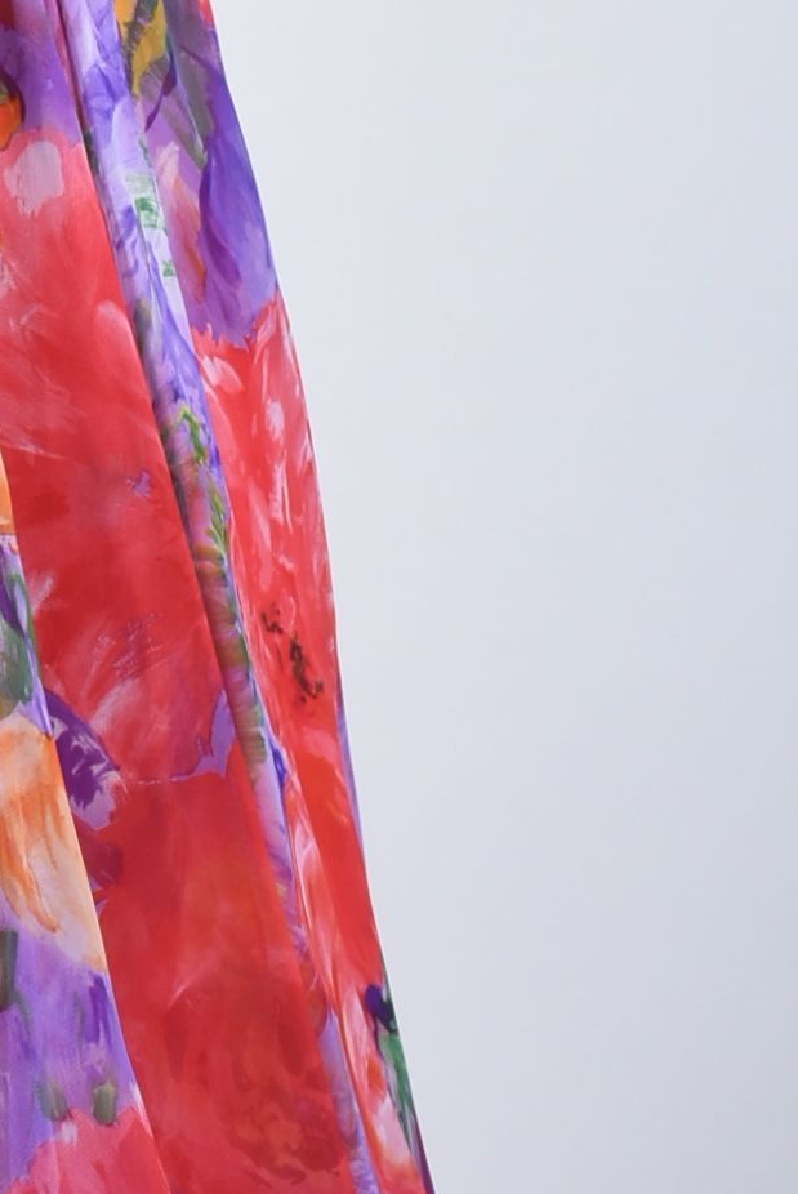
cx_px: -338
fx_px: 5629
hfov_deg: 8.0
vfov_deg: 11.9
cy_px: -92
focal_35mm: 170
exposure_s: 1/200
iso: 200
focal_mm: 35
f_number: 13
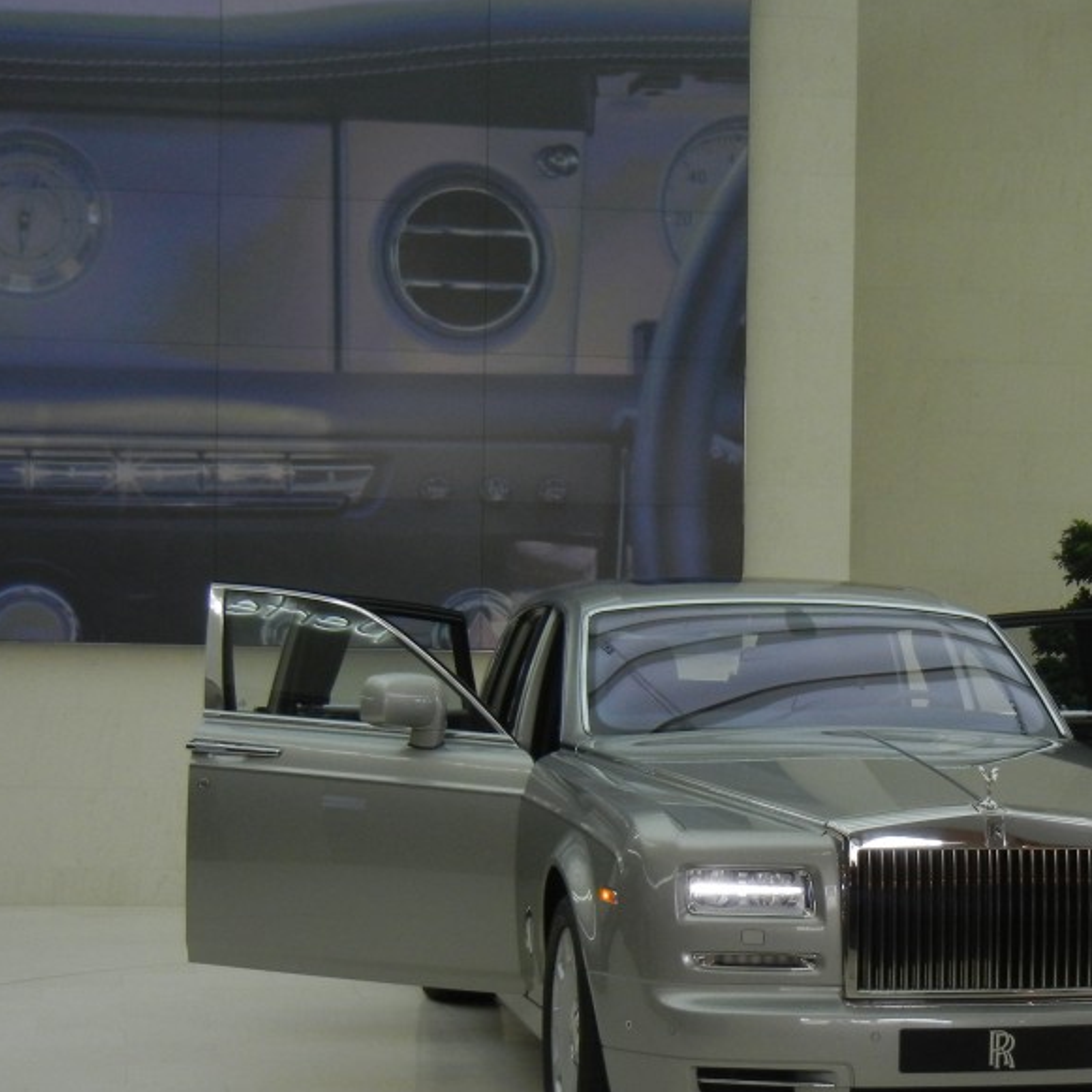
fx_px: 2891
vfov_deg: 21.4
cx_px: 776
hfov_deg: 21.3
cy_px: 675
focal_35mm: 81
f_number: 3.9
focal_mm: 9.3
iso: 344
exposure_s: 1/83.3
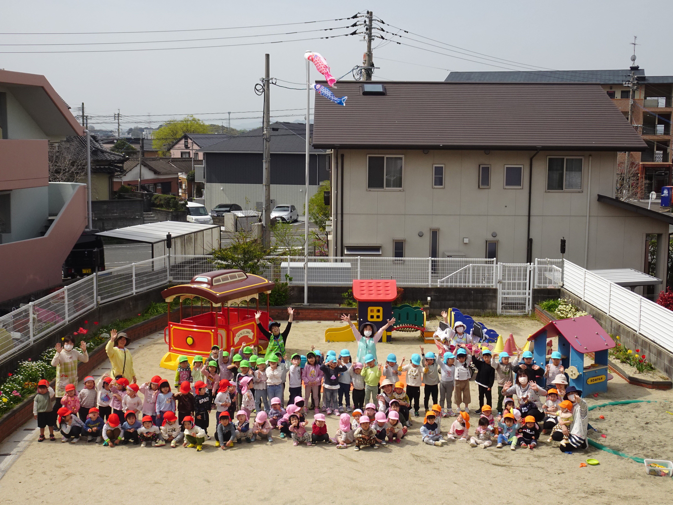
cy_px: 252
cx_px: 336
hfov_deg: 42.9
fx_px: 855
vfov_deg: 32.9
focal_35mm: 44
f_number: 4.5
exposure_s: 1/800
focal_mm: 7.29
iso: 80
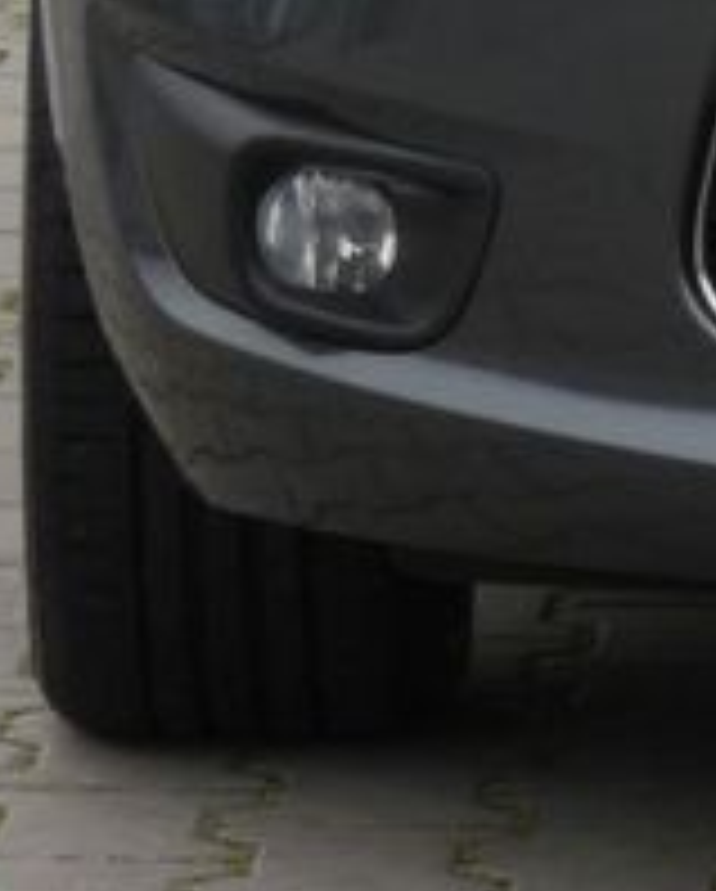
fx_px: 15328
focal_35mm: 580
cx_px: 1671
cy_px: -657
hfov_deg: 2.7
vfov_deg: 3.3
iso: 80
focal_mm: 20.5
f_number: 5.6
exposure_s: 1/100
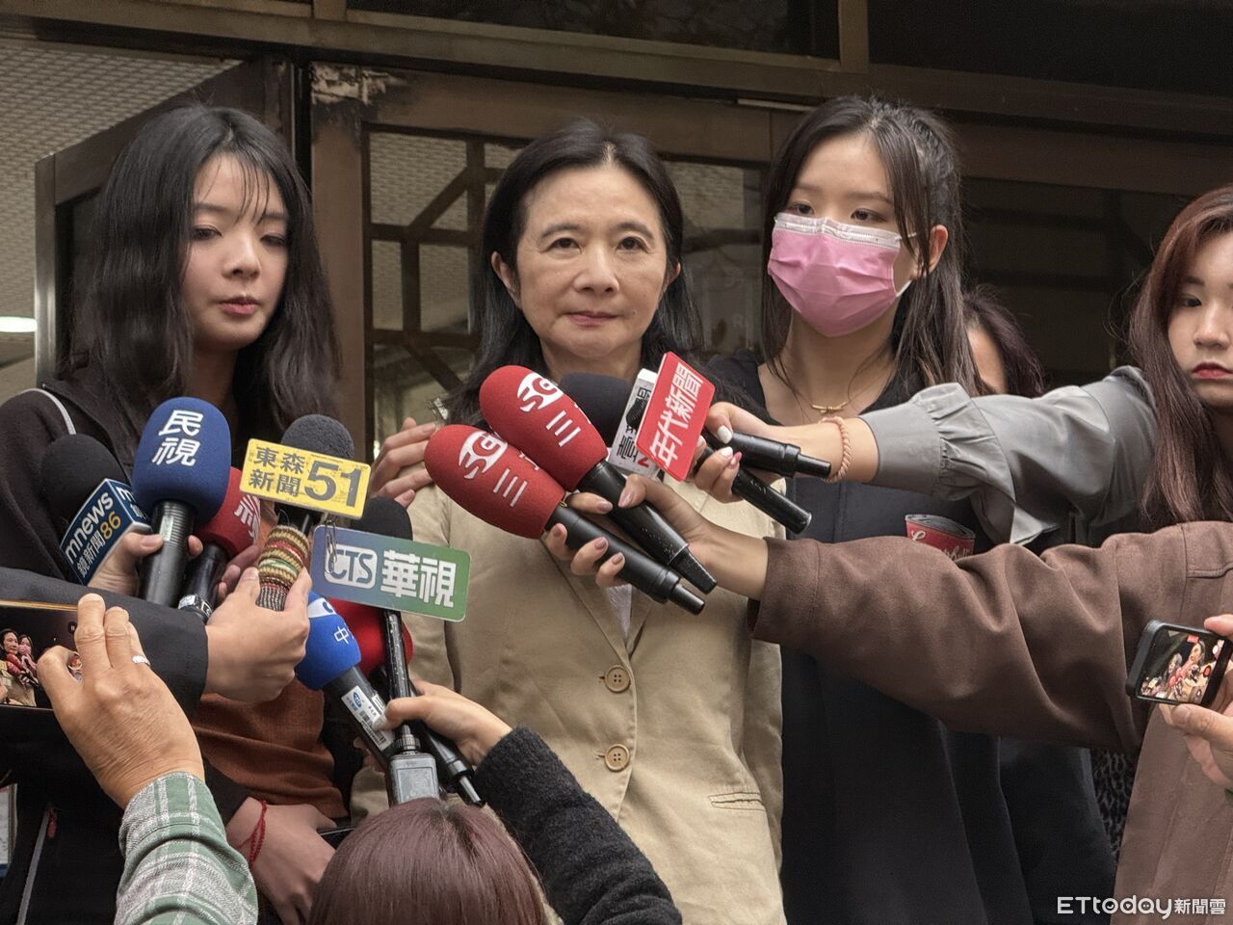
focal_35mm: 120
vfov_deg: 12.3
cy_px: 462
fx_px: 4274
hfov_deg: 16.4
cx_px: 616
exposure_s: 1/60
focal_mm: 15.66
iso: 400
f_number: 2.8
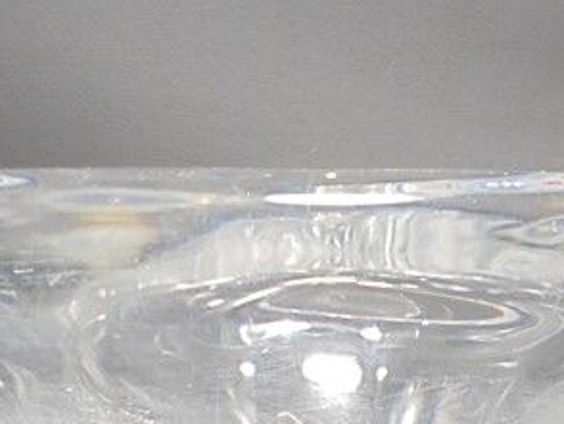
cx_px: 323
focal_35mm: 104
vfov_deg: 13.8
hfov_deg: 18.9
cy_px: 537
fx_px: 1696
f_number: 4
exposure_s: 1/30
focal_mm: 6.1
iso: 400
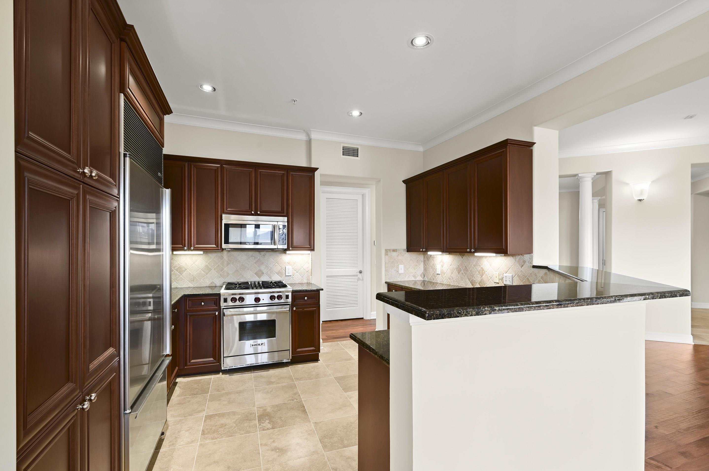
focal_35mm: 17
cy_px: 244
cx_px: 363
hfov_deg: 94.9
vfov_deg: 71.8
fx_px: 325
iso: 200
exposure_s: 1/3
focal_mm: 15.5
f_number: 10
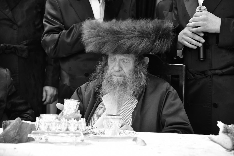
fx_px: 637
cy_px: 78
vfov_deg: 14.0
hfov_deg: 20.8
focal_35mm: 98
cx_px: 117
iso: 4000
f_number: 5.6
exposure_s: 1/100
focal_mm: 98
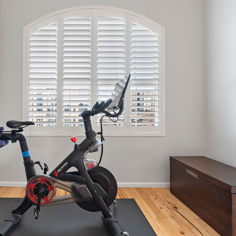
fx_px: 177
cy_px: 117
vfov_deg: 67.3
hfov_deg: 65.1
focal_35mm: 23
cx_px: 74
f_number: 8
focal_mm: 13
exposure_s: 1/3
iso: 1000
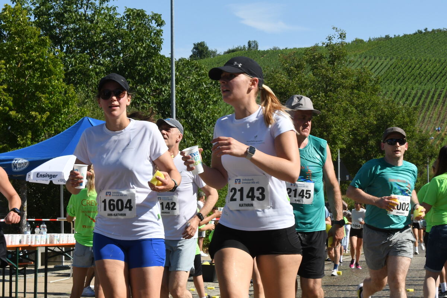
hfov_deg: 19.5
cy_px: 149
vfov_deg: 13.0
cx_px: 224
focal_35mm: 105
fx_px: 1304
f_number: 18
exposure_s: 1/320
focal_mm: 70
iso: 640
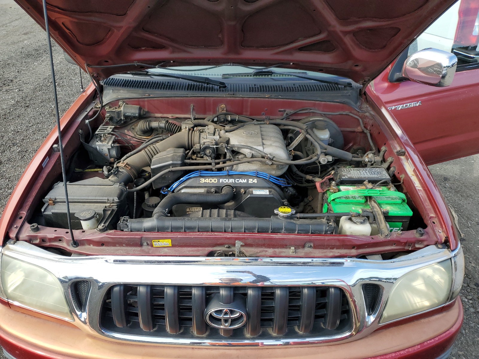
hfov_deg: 67.3
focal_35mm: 26
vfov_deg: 53.1
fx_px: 360
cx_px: 240
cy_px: 180
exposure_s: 1/833
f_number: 1.5
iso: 50
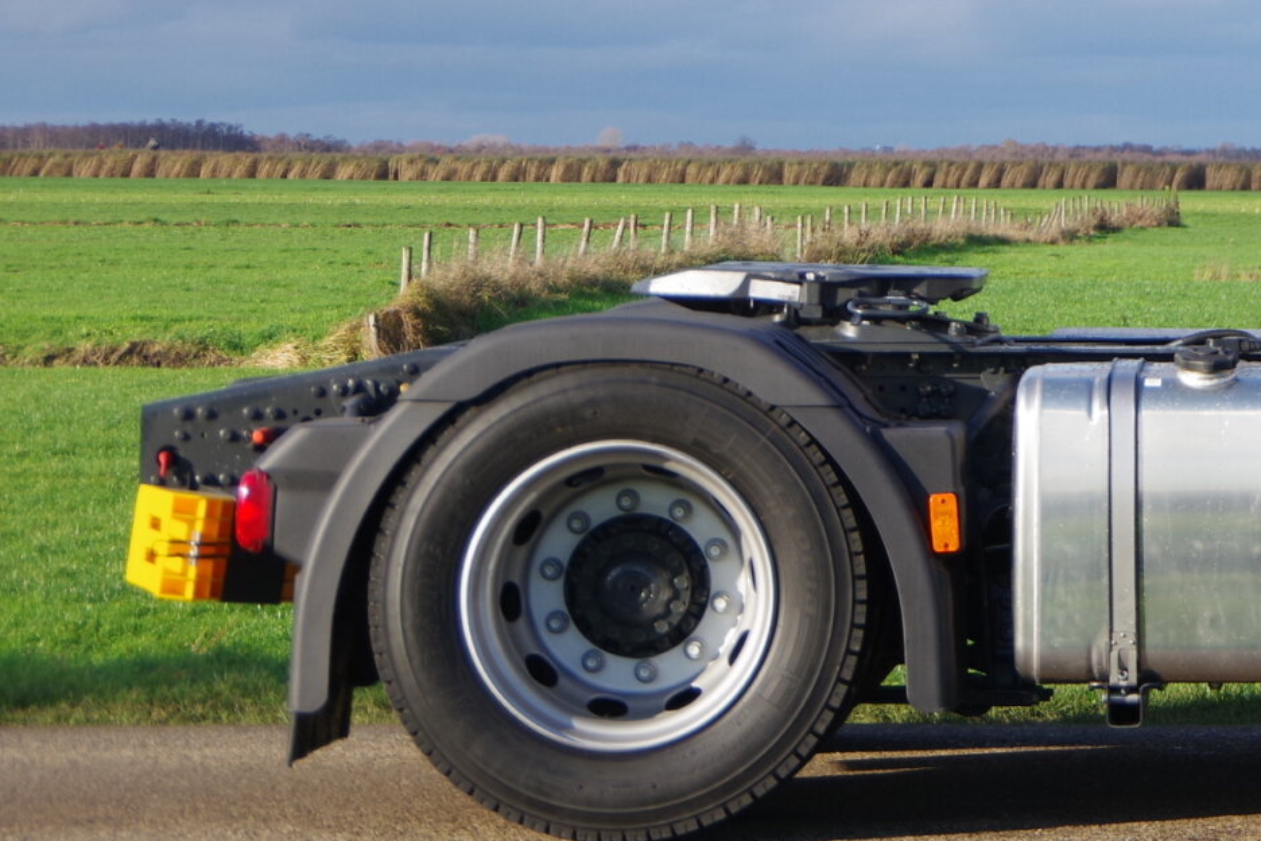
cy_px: 123
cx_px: 1540
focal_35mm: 197
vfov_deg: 7.0
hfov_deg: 10.3
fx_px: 6900
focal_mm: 48
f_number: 5
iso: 200
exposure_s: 1/500
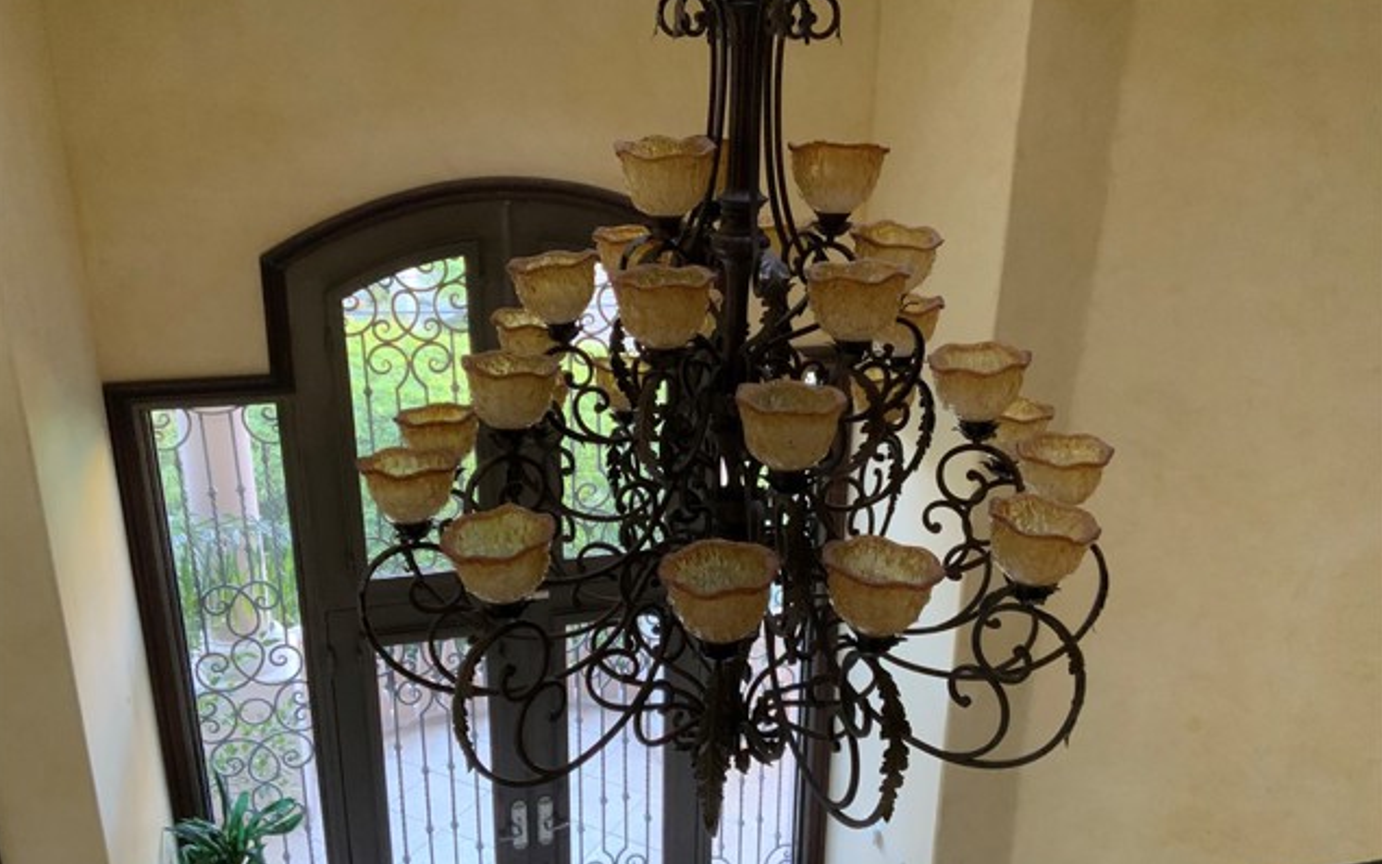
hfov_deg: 61.2
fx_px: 1168
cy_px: 501
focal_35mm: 31
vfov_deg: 40.5
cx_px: 688
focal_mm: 3
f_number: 1.8
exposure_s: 1/60
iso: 250
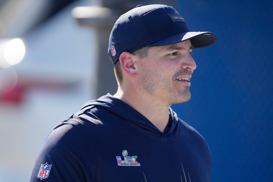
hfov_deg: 3.4
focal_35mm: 600
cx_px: 136
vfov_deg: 2.3
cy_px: 91
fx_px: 4550
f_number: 2.8
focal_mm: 400
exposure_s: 1/6400
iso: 400
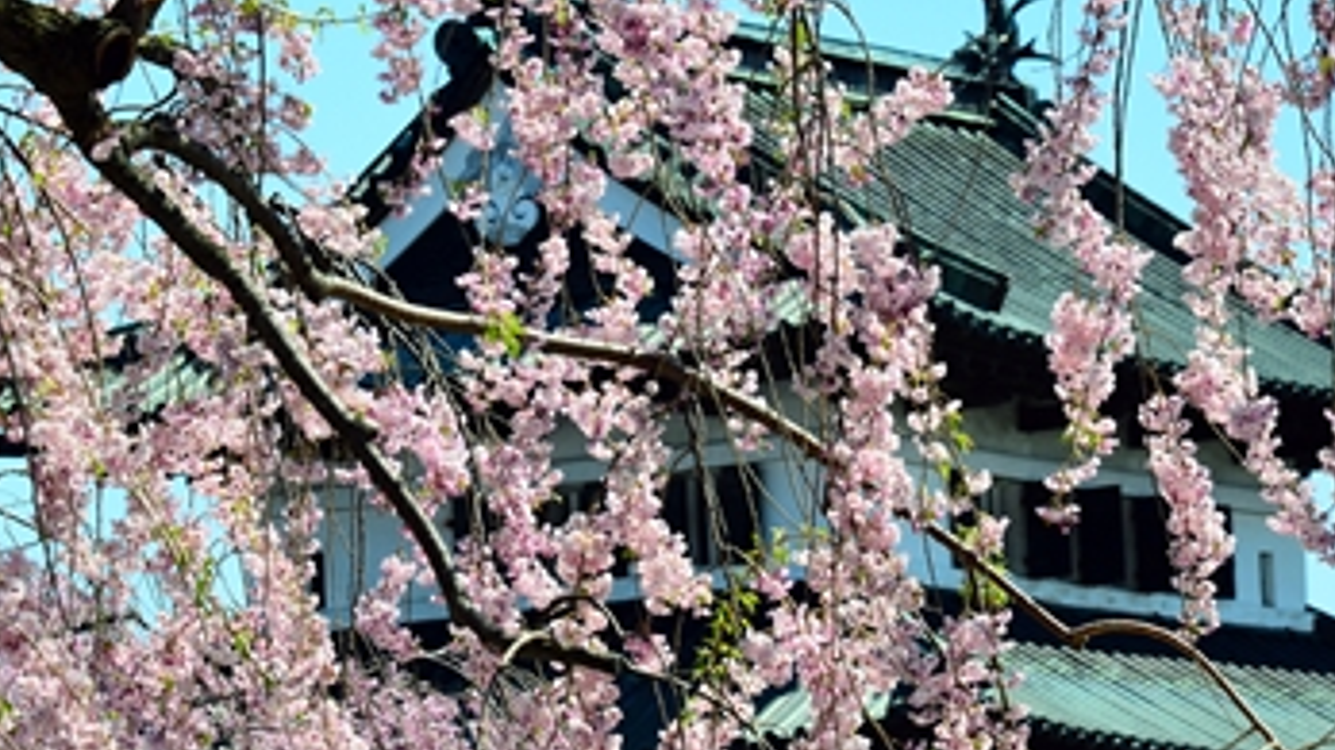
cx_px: 281
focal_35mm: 290
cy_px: 331
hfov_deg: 7.4
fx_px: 10263
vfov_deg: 4.2
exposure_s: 1/400
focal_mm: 120
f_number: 10
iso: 250
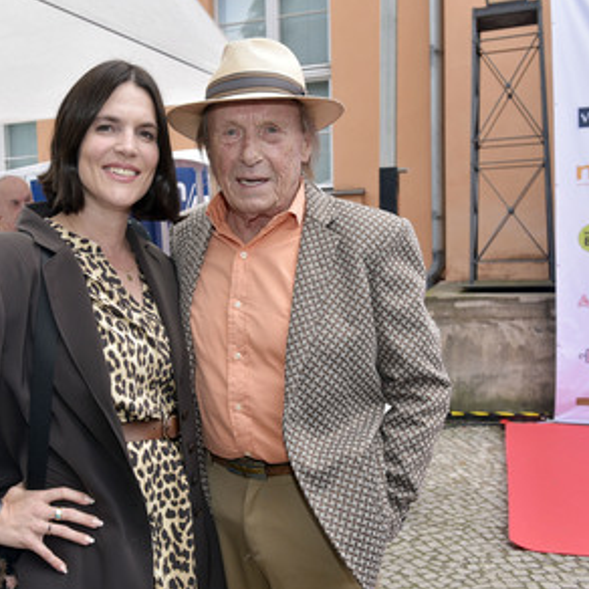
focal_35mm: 42
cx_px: 179
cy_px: 292
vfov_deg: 40.0
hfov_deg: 39.4
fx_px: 809
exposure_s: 1/200
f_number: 7.1
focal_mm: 32
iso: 400
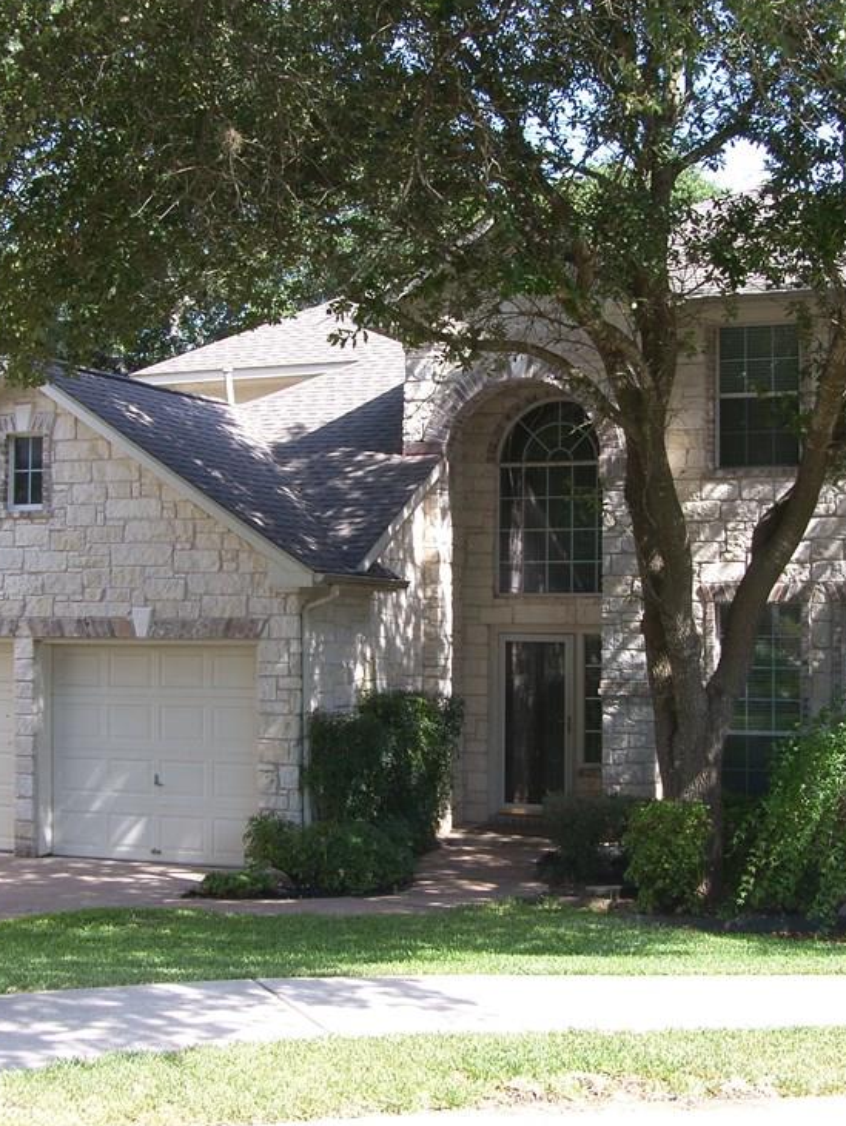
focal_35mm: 56
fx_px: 1823
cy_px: 575
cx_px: 450
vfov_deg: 34.3
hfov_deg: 26.1
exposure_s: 1/125
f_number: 4.6
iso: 50
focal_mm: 10.3
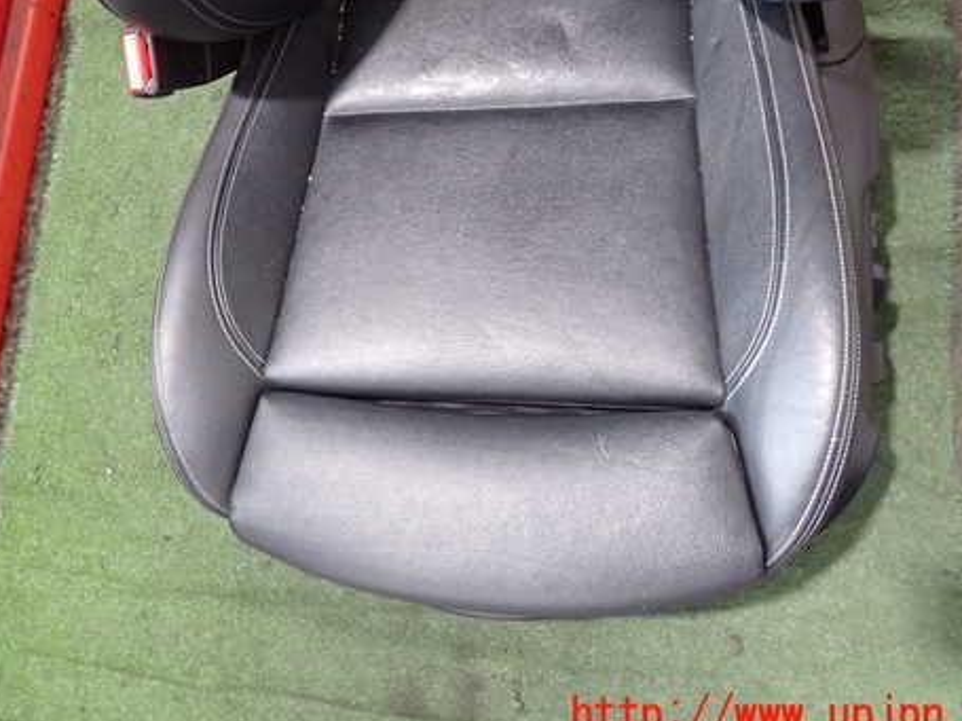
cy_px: 266
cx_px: 414
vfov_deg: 42.6
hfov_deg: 55.2
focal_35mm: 33
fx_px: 917
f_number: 2
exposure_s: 1/30
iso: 800
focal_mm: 4.5
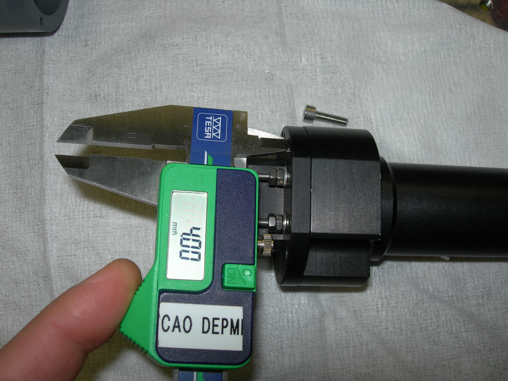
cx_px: 254
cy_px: 190
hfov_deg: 49.0
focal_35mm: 38
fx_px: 558
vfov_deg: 37.7
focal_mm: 7.8
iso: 50
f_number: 4.8
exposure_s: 1/60.1
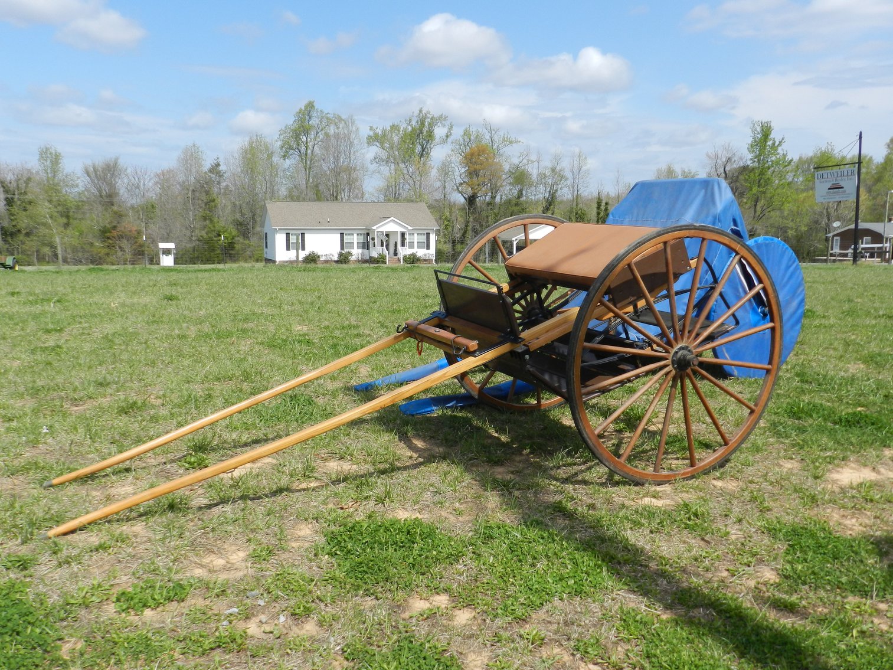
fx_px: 826
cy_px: 335
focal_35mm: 32
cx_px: 446
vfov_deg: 44.2
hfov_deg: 56.8
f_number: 4
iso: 160
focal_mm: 5.6
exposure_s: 1/1000
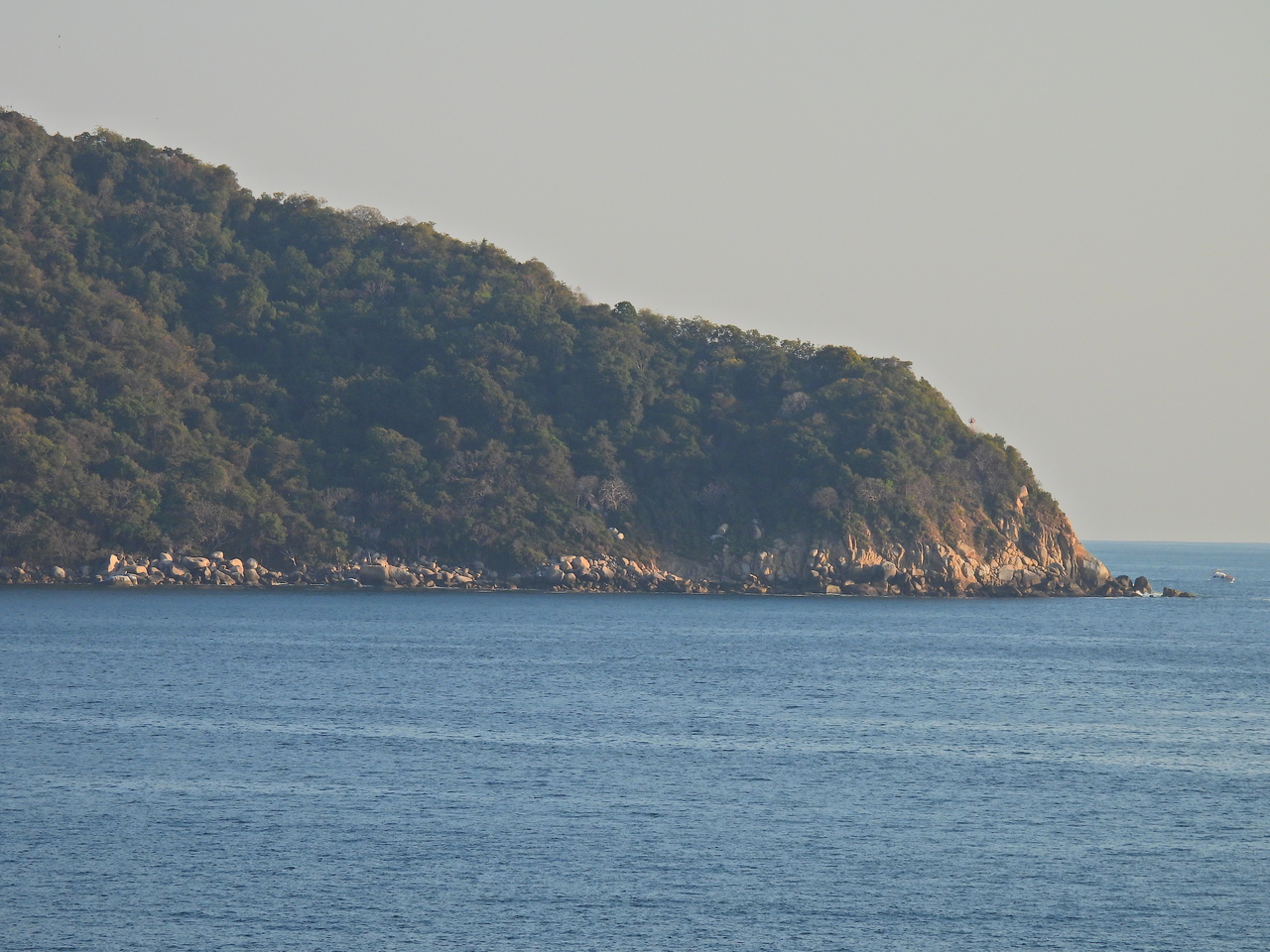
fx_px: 8805
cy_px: 476
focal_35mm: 240
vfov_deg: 6.2
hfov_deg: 8.2
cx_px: 635
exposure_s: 1/640
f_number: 4.5
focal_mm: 42.8
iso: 100
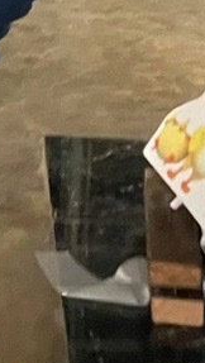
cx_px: -182
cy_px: -44
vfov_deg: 14.7
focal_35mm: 142
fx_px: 1369
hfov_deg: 8.2
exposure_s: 1/33
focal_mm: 4.2
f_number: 1.6
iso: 500
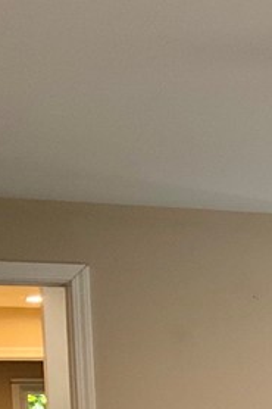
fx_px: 1259
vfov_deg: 17.6
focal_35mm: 111
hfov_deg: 10.5
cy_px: 483
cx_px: 673
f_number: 1.8
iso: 64
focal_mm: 3
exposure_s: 1/60
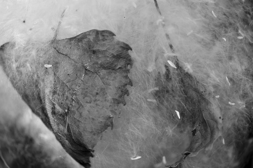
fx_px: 737
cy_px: 84
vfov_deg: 13.0
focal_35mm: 105
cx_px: 126
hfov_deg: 19.5
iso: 200
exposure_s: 1/160
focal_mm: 105
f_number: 7.1
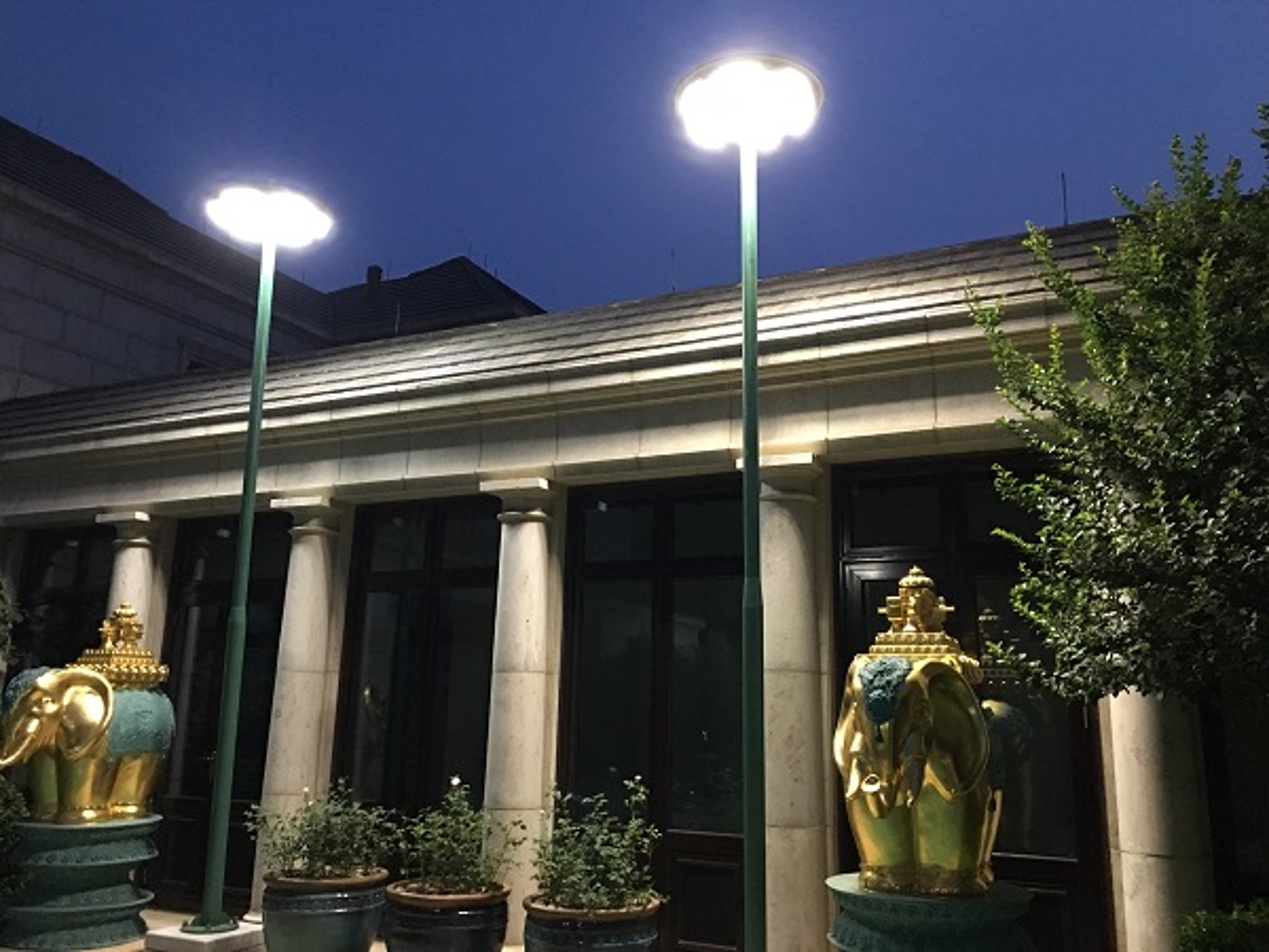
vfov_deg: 48.2
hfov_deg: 61.7
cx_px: 634
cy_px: 476
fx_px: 1063
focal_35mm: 29
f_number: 2.2
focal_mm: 4.15
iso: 160
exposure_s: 1/8
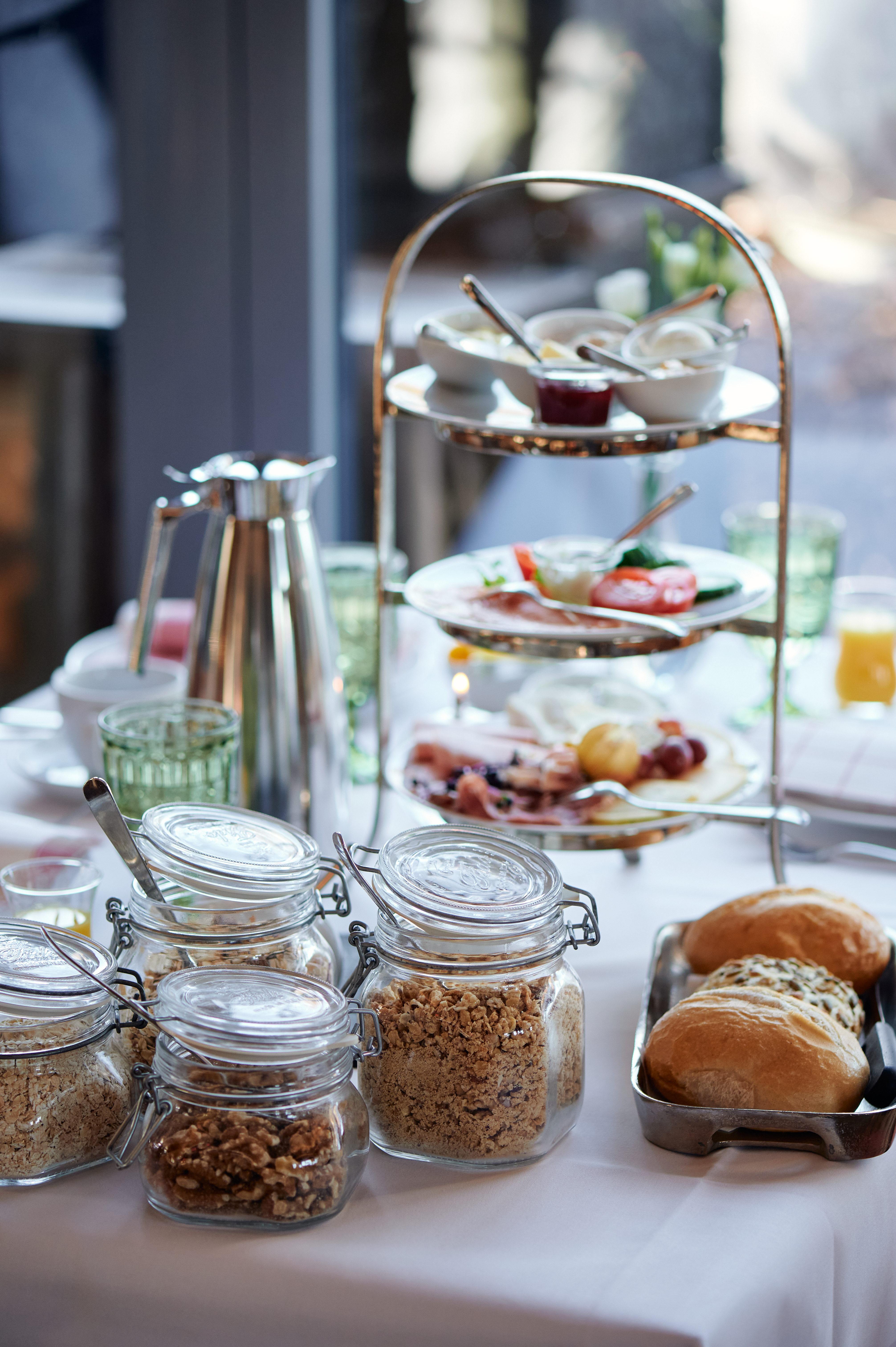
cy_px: 674
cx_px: 448
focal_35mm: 105
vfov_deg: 19.5
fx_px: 3925
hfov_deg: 13.0
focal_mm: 105
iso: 800
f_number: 4
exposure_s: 1/160
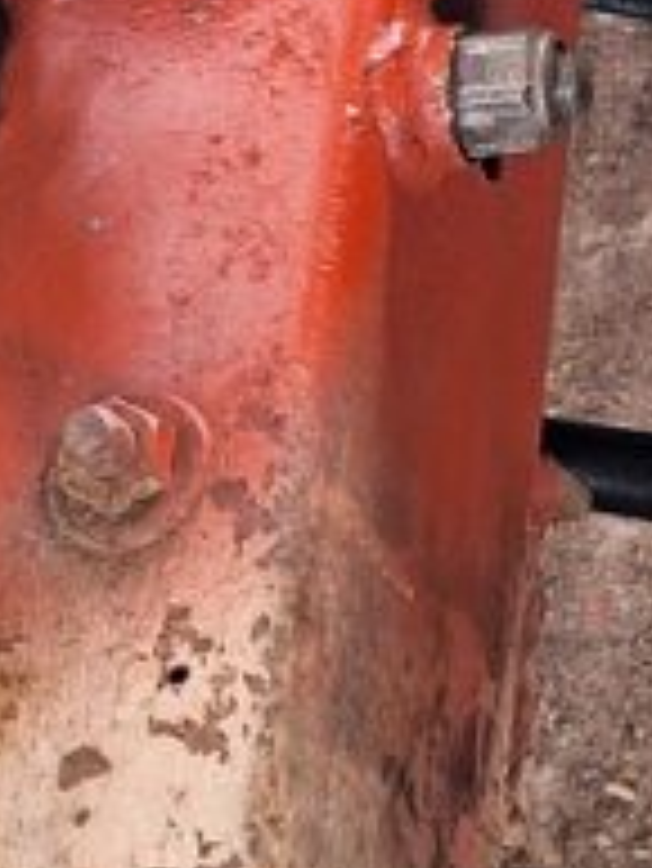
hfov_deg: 10.9
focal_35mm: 122
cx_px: 1353
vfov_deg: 15.5
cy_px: -216
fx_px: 3060
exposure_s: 1/40
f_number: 1.8
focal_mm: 5.54
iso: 125
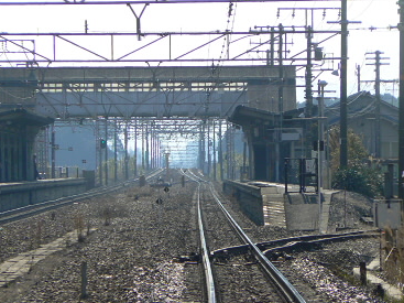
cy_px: 158
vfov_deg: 3.5
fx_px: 4912
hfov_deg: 4.7
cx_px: 195
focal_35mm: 421
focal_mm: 64.3
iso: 80
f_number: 7.1
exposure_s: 1/500
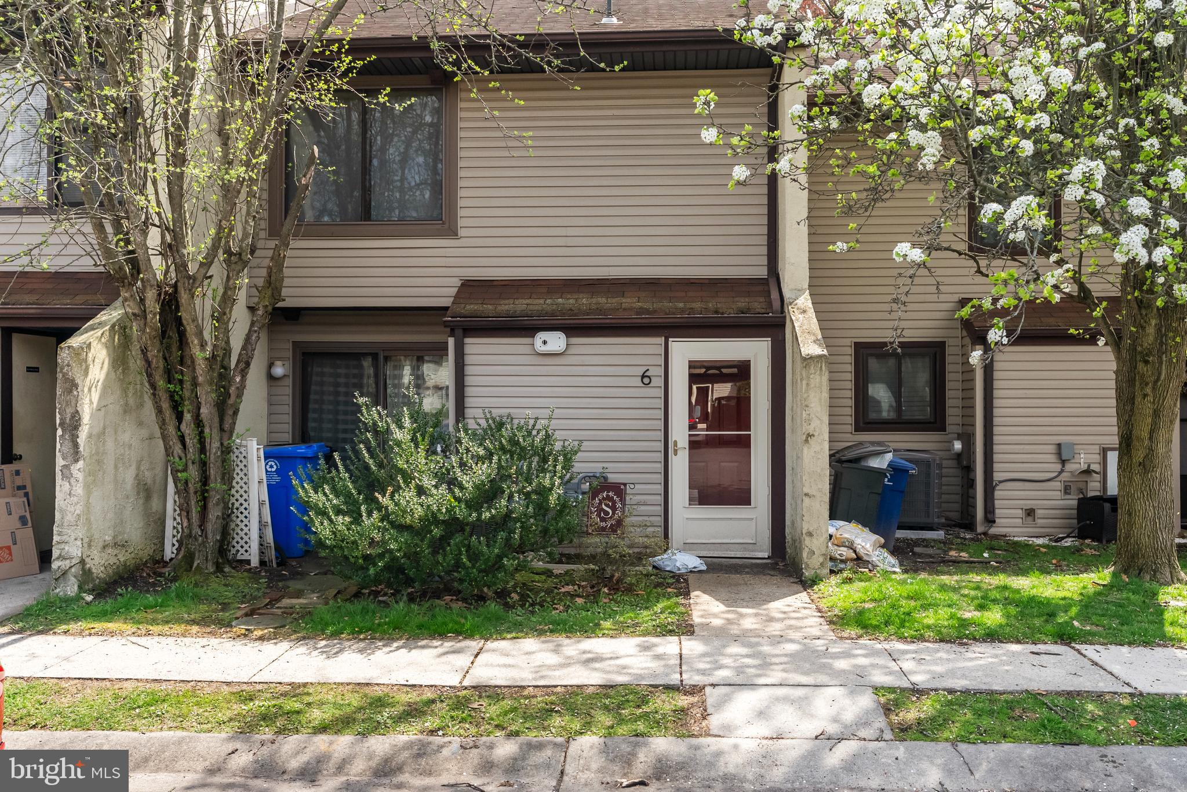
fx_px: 989
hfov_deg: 61.9
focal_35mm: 30
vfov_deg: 43.6
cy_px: 396
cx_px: 594
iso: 2500
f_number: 8
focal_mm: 30
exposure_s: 1/1250
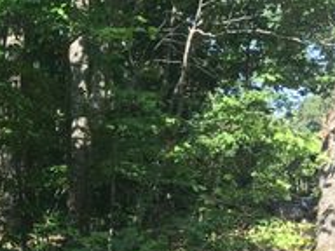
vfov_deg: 19.9
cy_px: 214
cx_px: -45
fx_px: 706
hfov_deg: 24.6
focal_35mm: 73
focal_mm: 3.99
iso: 20
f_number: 1.8
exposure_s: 1/228
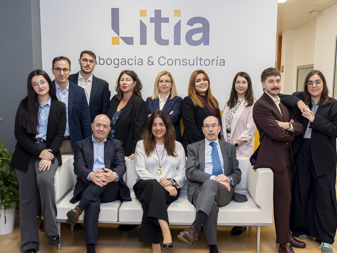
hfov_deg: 43.8
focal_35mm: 43
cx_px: 172
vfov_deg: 33.5
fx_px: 419
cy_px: 144
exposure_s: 1/125
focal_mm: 17
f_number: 2.8
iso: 500
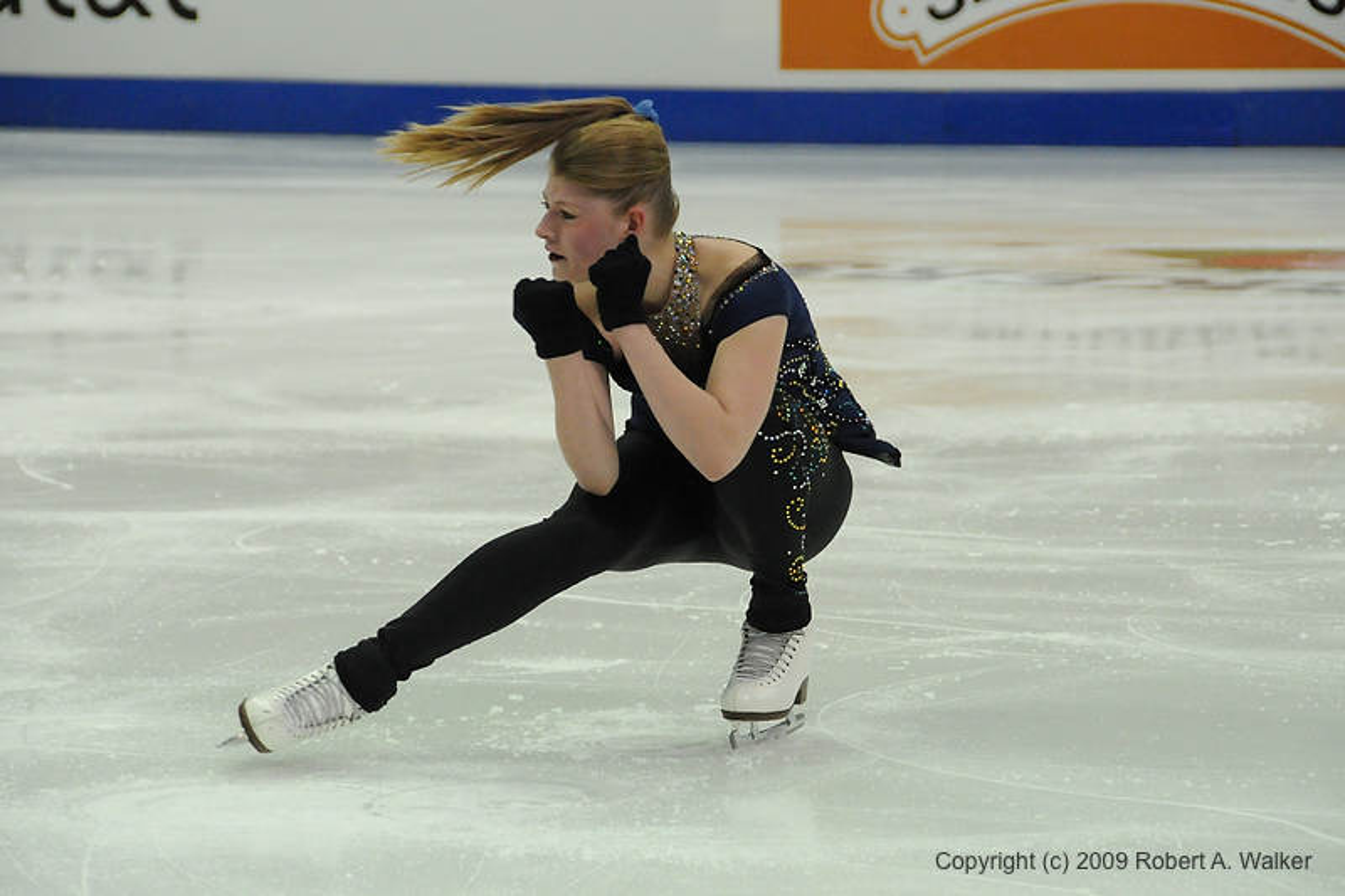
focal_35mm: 168
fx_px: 6275
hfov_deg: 12.2
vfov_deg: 8.2
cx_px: 672
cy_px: 448
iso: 3200
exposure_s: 1/1000
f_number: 5.6
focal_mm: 112
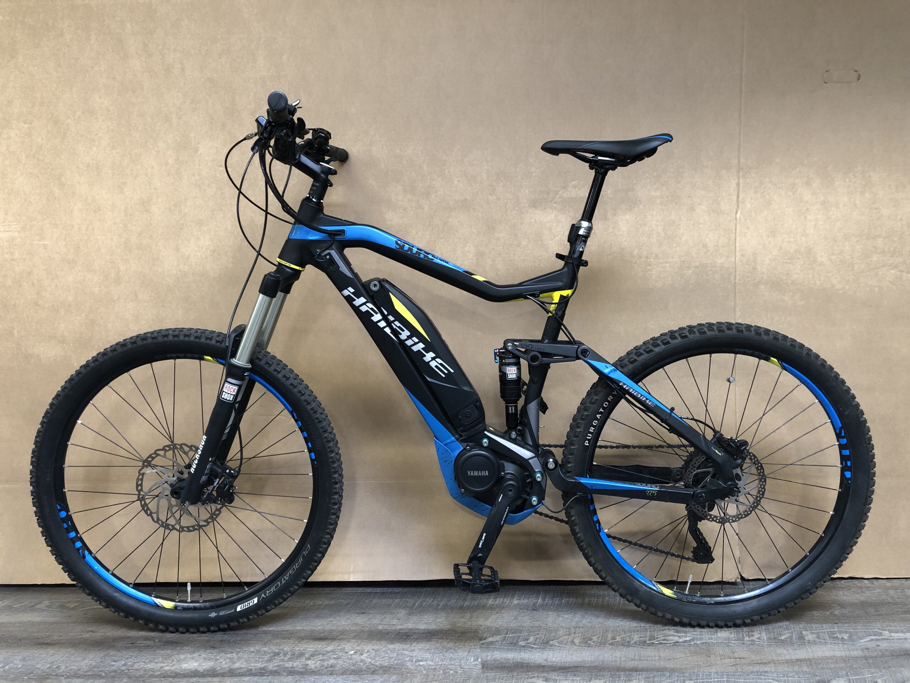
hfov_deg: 63.4
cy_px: 342
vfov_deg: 49.7
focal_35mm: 28
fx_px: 736
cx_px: 455
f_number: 1.8
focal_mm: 3.99
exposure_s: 1/15
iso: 40
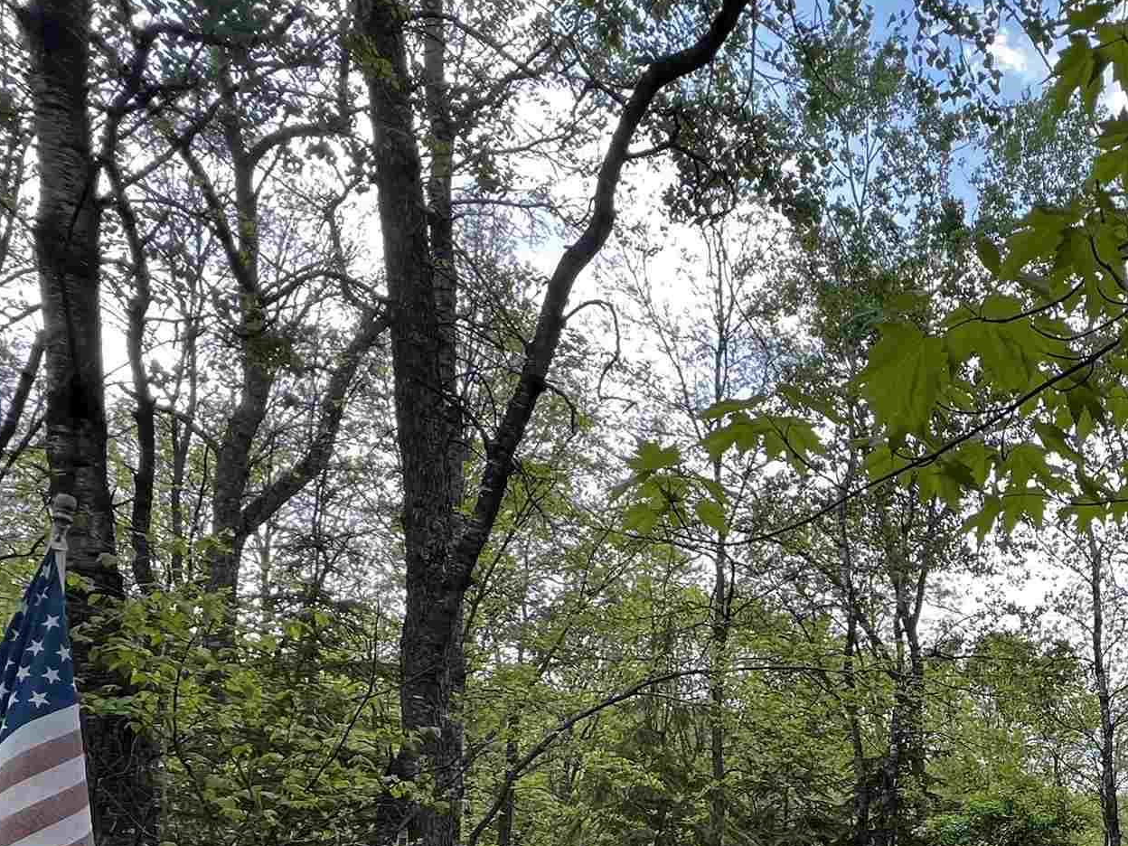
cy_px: 873
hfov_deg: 46.4
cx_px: 1158
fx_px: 1043
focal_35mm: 32
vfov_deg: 38.5
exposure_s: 1/226
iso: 32
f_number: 1.8
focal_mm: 1.57
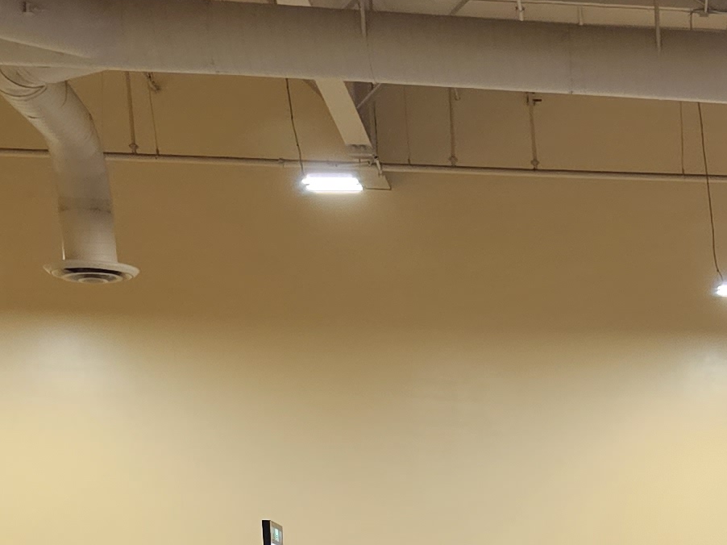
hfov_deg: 17.2
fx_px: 2142
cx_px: 1122
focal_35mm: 102
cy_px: 994
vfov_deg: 13.1
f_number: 1.7
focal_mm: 6.3
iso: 500
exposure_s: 1/120
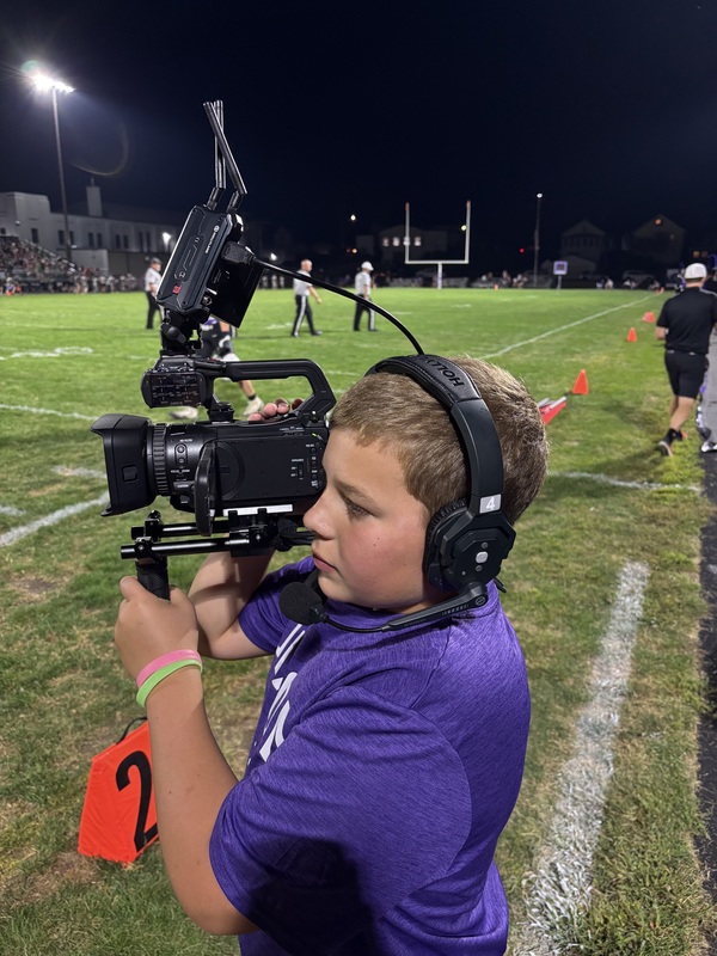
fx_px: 718
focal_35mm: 26
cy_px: 478
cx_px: 358
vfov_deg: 67.3
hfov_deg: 53.1
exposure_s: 1/60
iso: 250
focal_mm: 5.96
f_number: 1.6
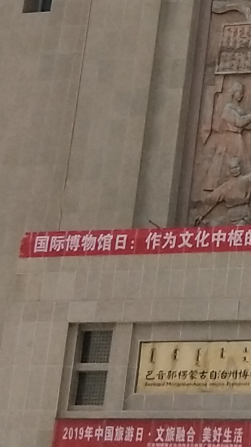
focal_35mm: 129
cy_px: -124
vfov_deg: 15.8
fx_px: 1527
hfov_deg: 8.9
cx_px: 493
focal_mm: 4.27
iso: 102
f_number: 1.7
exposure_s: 1/5079
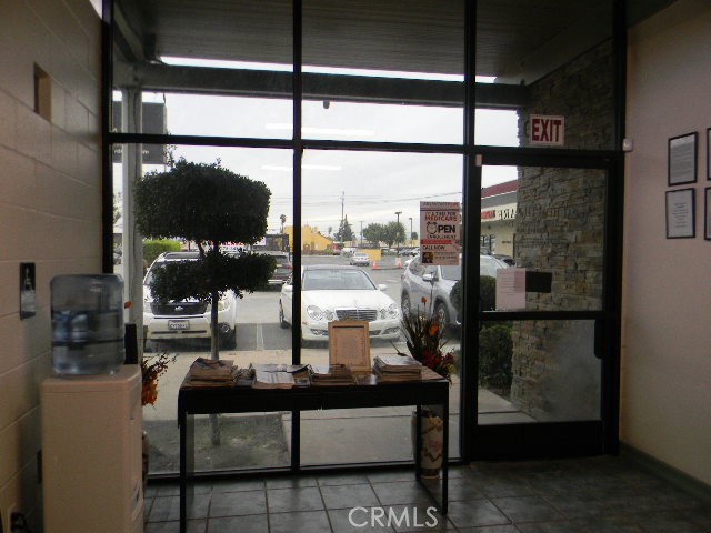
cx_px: 356
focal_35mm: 28
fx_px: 575
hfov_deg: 63.4
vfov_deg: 49.7
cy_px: 266
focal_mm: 5
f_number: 3.5
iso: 126
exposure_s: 1/30
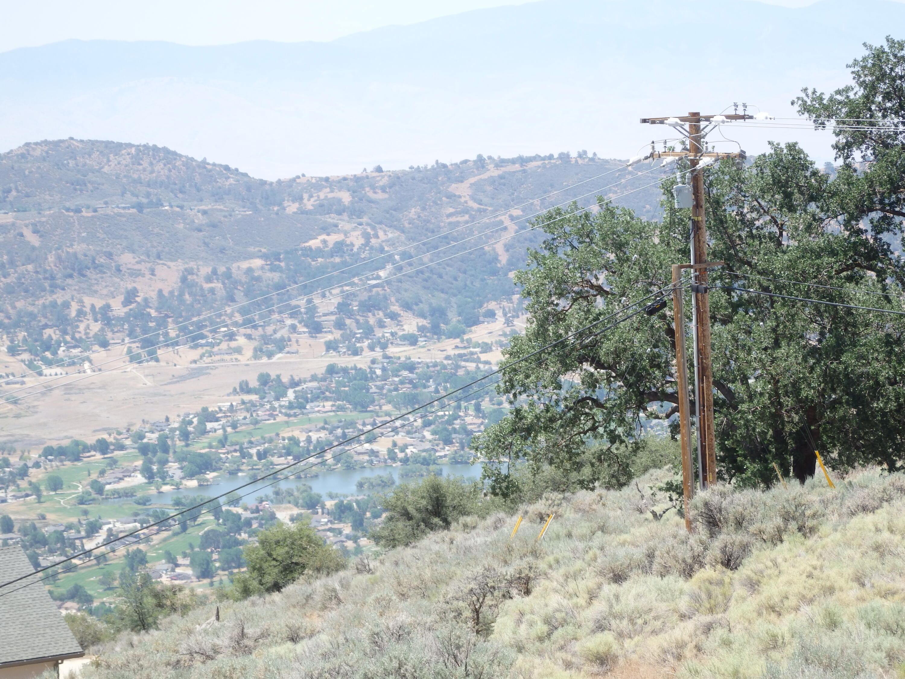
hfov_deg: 17.0
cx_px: 452
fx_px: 3033
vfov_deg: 12.8
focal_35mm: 116
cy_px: 340
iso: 100
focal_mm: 20.9
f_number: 5.2
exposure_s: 1/250
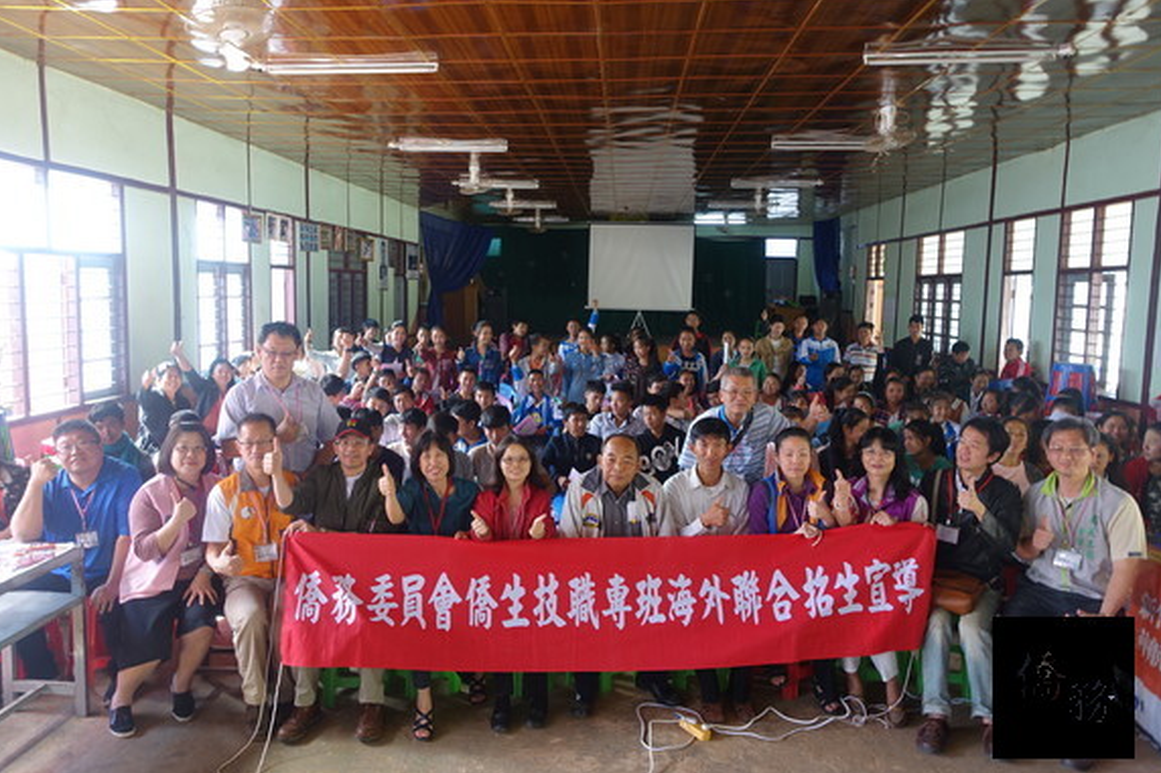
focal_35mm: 26
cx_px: 546
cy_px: 380
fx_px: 838
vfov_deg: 49.5
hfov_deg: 69.3
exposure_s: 1/30
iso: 125
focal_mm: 8.8
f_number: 2.8
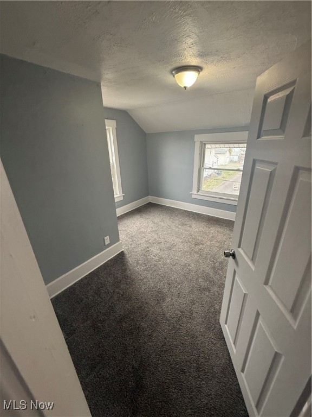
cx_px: 156
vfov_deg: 102.1
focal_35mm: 14
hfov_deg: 85.7
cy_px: 208
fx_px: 168
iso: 200
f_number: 2.2
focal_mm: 2.22
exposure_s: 1/60
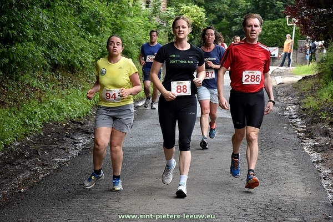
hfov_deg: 13.0
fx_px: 1457
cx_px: 166
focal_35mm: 158
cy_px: 111
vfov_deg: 8.7
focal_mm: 105
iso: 800
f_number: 5.6
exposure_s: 1/500
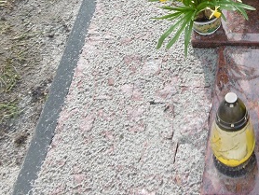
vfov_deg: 19.6
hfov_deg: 26.2
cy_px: -63
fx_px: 517
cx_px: 278
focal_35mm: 69
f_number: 3.1
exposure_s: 1/320
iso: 100
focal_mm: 4.3
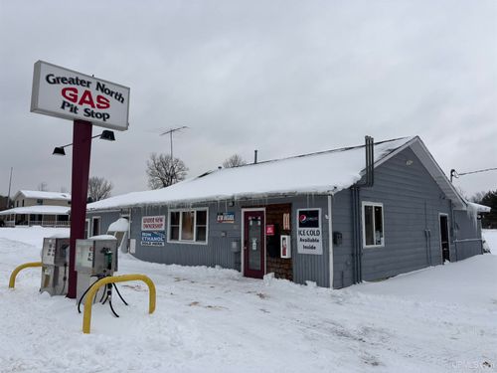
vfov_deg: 53.1
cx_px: 248
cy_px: 186
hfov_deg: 67.3
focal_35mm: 26
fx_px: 373
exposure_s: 1/368
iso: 50
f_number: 1.6
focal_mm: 5.96
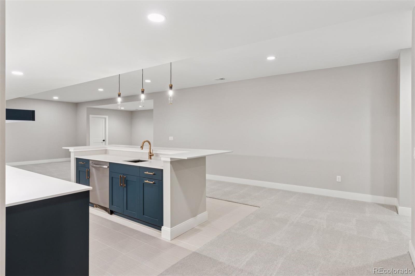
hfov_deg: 84.0
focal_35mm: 20
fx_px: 230
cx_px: 208
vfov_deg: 61.9
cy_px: 138
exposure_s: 1/8
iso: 400
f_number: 9
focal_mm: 20
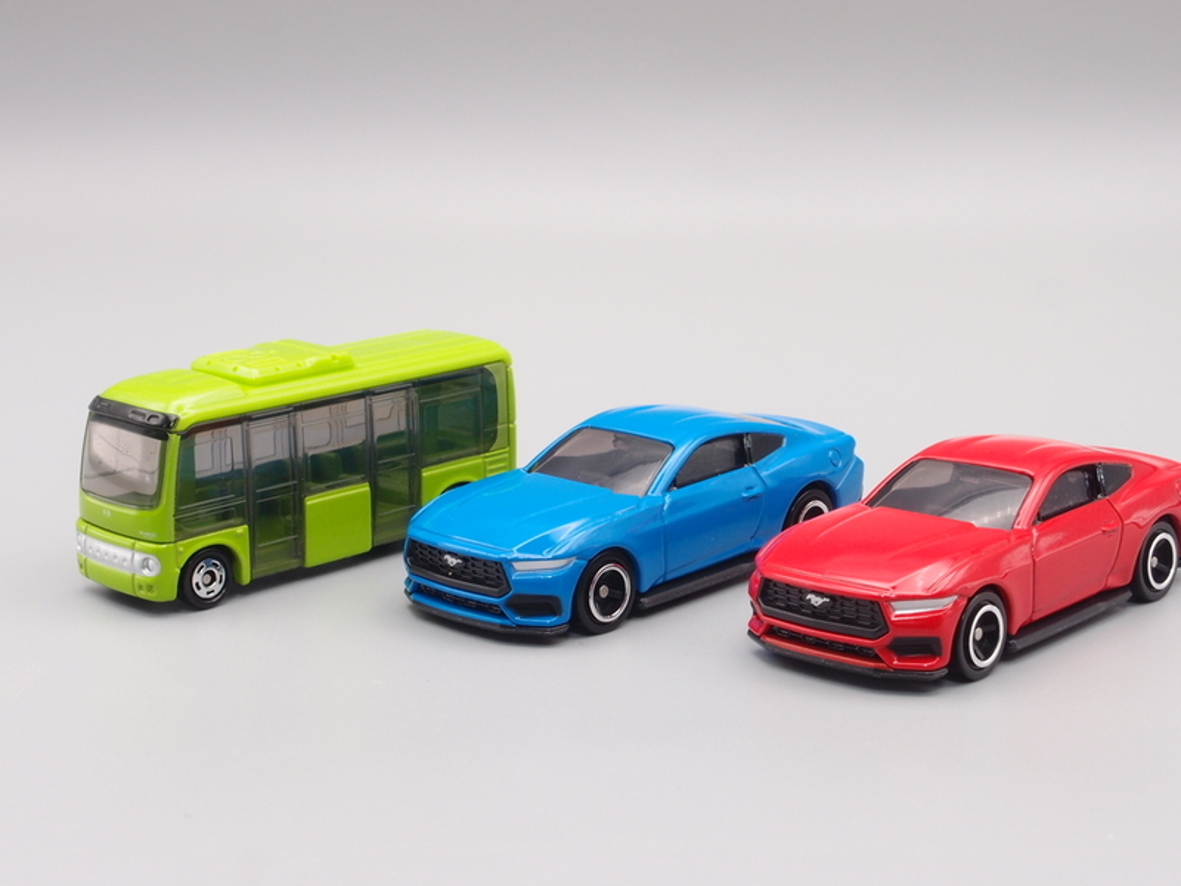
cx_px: 590
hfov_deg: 32.2
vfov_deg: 24.4
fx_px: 2047
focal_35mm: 60
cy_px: 443
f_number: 8
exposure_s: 1/4
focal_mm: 12.88
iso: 100
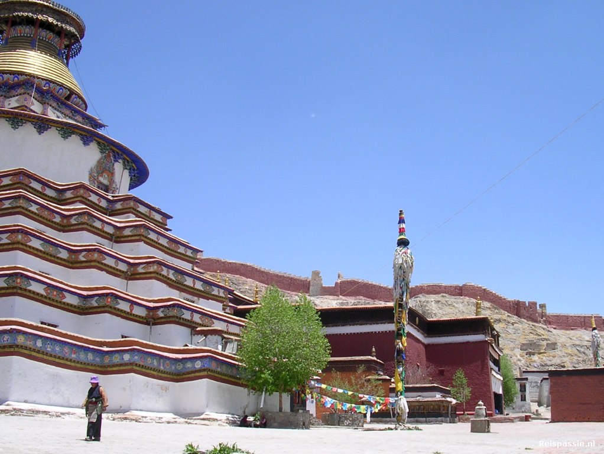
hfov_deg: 48.9
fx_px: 664
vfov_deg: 37.8
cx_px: 302
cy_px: 227
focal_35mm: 38
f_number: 5.6
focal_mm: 5.8
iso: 100
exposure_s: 1/219
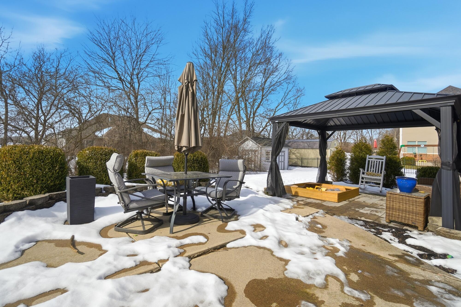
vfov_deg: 77.3
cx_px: 230
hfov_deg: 100.4
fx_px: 192
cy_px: 154
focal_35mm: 15
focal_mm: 10
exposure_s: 1/4000
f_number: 4
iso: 100
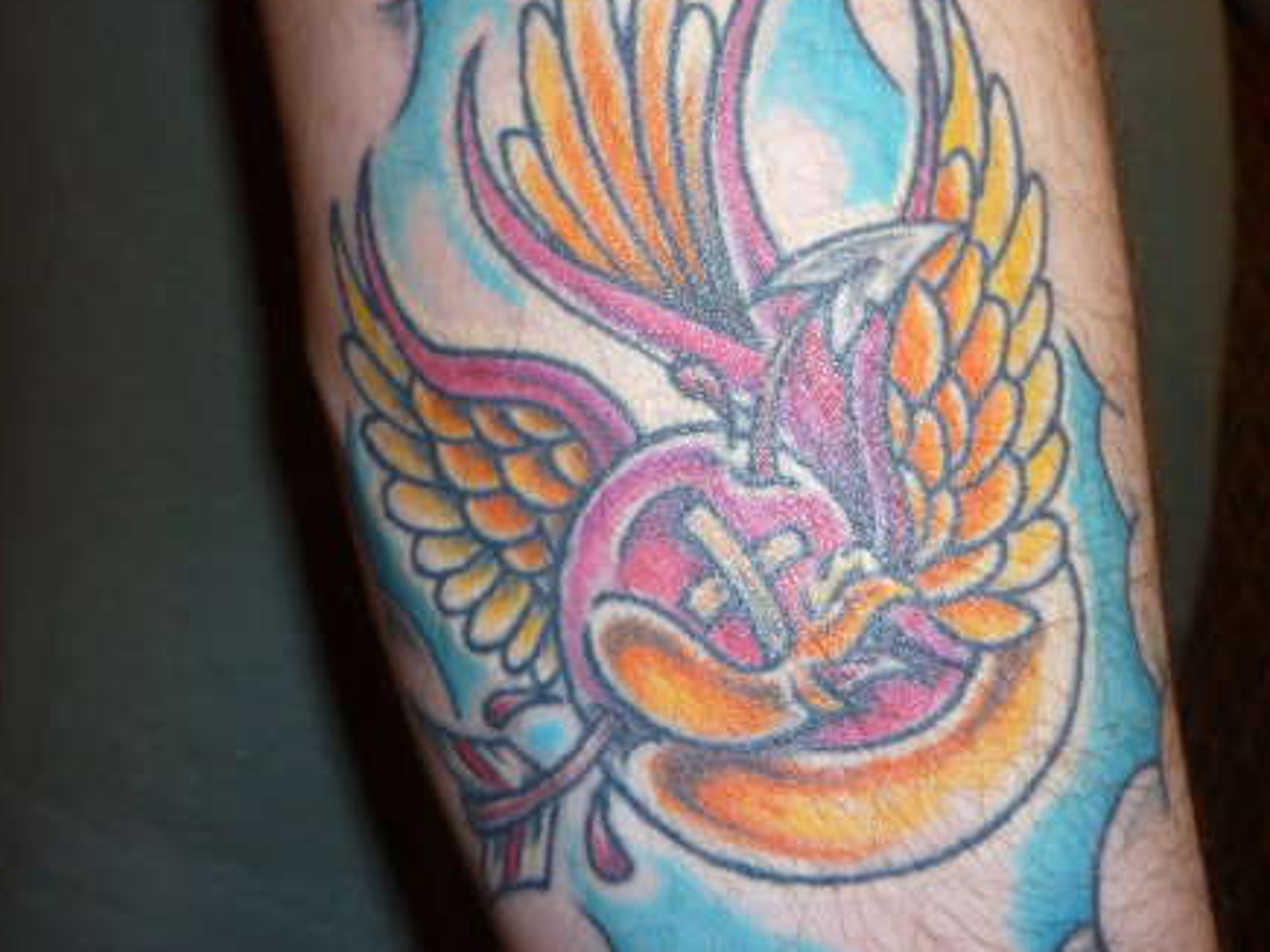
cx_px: 785
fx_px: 1467
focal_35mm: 40
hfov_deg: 46.4
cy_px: 426
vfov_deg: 35.9
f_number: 4
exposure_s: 1/30
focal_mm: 5.2
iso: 100
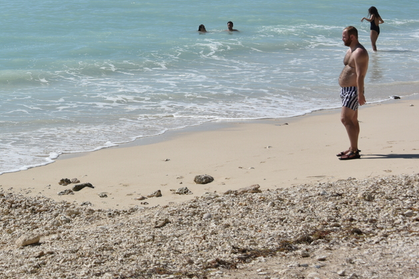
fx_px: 1303
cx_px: 29
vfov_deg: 12.1
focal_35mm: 112
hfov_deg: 17.9
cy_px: 21
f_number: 10
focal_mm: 55
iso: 100
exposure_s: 1/400
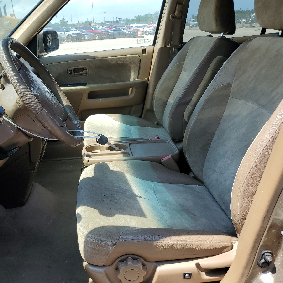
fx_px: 287
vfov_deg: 52.5
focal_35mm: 31
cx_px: 95
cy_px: 142
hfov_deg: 51.6
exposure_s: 1/1000
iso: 50
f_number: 1.5
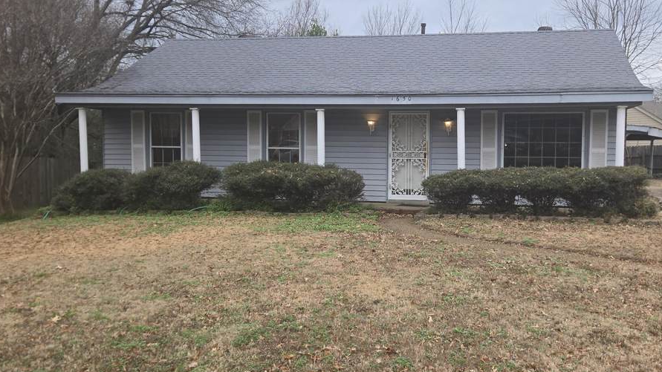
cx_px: 385
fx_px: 632
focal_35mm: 36
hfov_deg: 55.0
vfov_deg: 32.8
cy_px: 177
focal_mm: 5.4
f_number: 1.8
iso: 25
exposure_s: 1/336
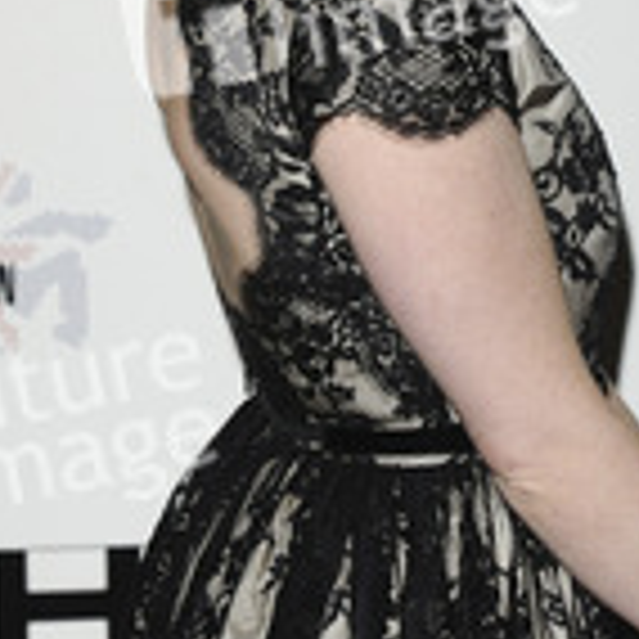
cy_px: 216
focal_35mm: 287
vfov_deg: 6.1
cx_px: 479
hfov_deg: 6.1
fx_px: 5994
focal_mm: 80
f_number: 4.5
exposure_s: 1/200
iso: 320
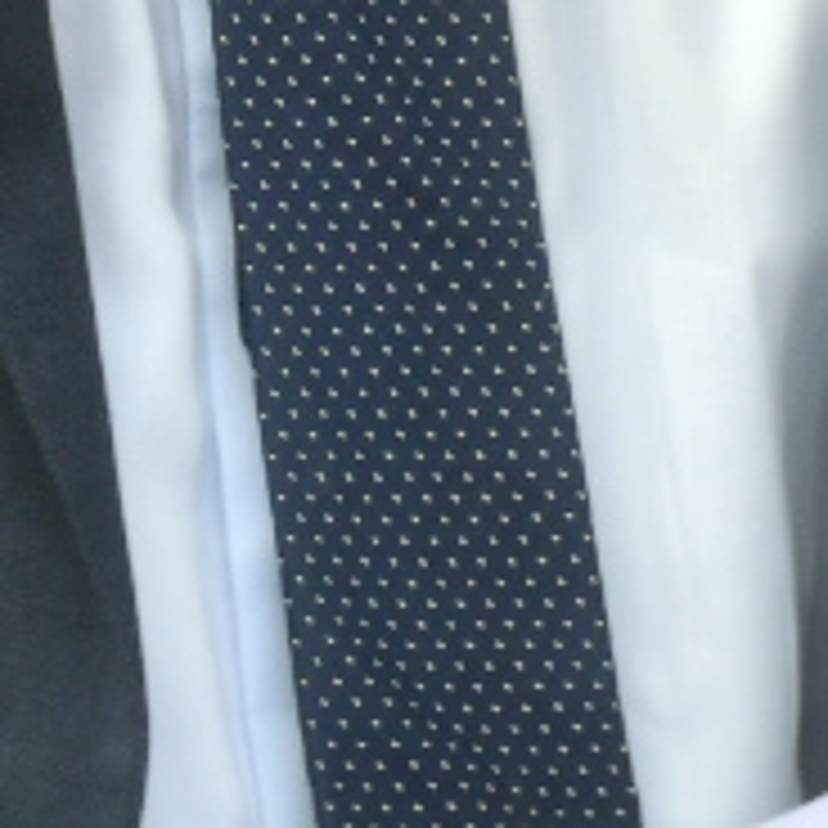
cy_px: -1382
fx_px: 23463
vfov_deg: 2.0
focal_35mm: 867
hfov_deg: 2.0
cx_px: 1814
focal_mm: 116
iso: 180
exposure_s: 1/60
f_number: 22
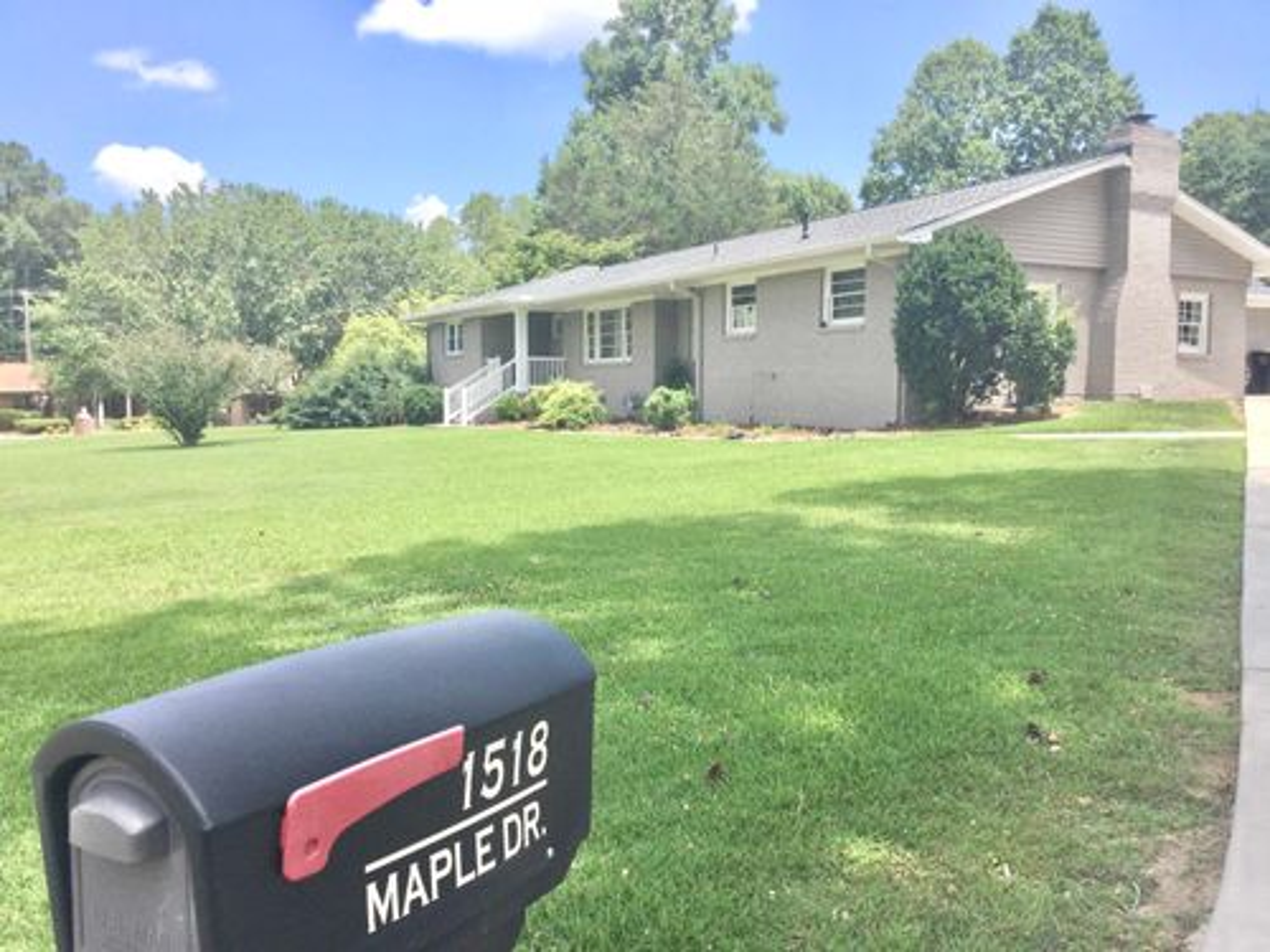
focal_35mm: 31
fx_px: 1137
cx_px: 635
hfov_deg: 58.4
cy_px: 476
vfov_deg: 45.4
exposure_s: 1/586
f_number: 2.4
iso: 25
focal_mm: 3.3
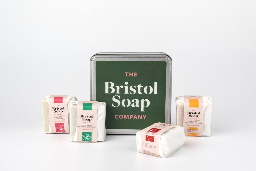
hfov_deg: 39.6
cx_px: 128
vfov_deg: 27.0
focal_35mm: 50
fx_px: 356
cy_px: 86
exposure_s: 1/80
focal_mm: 50
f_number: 10
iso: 500
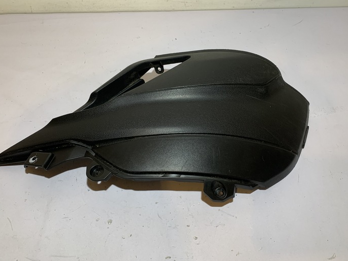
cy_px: 122
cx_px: 173
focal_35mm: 29
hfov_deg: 61.7
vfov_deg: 48.2
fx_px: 292
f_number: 1.8
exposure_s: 1/119
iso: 100
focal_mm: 4.25
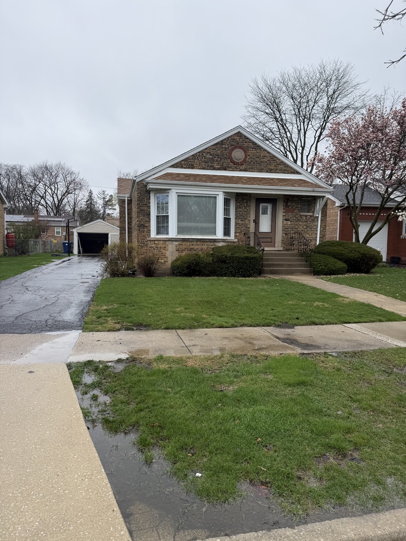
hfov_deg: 56.8
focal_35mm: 24
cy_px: 270
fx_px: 375
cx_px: 203
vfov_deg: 71.6
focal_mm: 6.76
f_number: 1.78
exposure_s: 1/2000
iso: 80
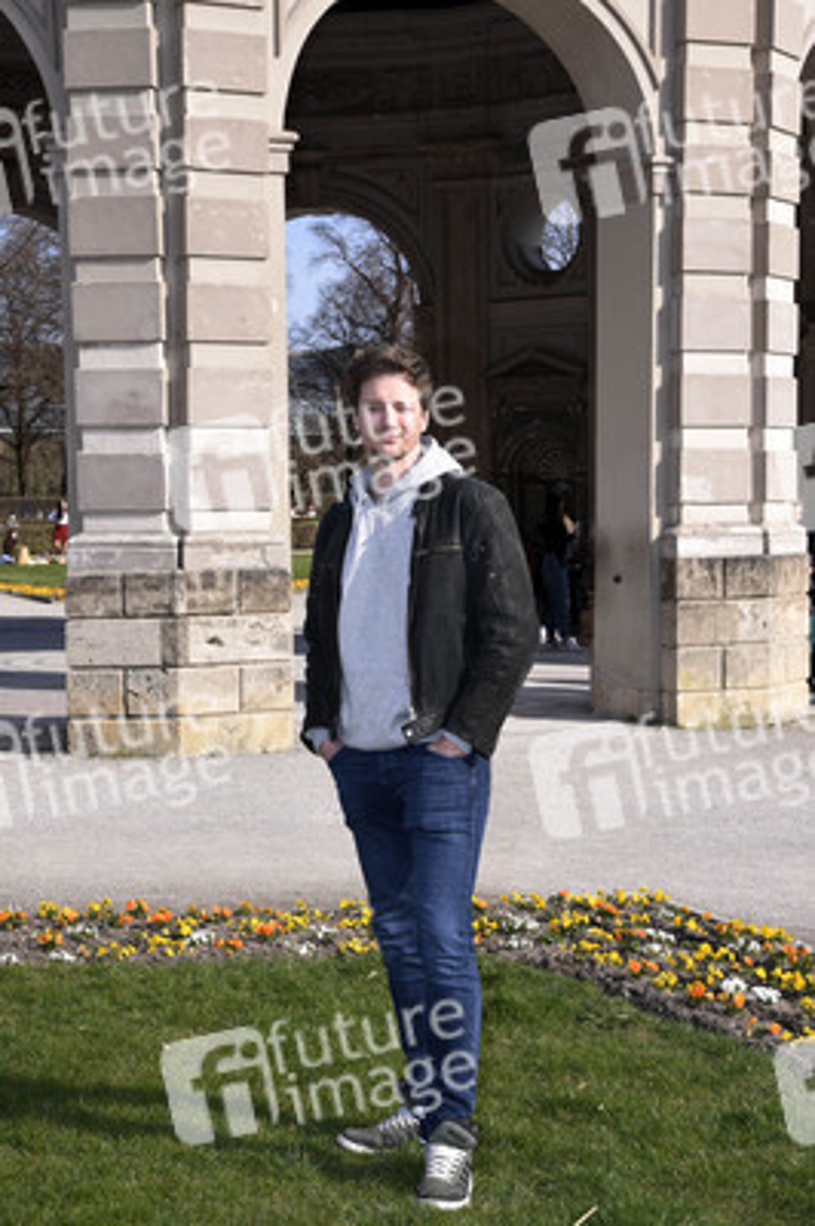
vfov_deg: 36.3
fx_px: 1871
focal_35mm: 55
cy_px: 613
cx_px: 408
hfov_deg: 24.6
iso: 250
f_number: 11
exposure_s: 1/160
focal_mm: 55
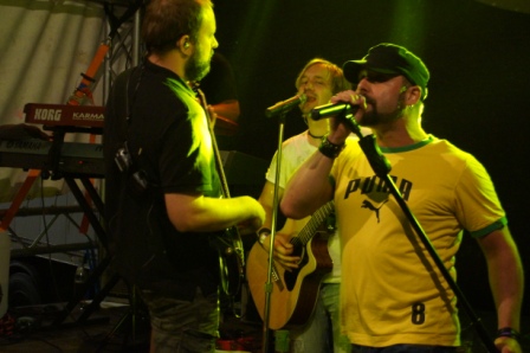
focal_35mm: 82
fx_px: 1214
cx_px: 265
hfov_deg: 24.6
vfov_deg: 16.5
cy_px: 176
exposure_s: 1/100
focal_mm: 55
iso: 3200
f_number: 4.5
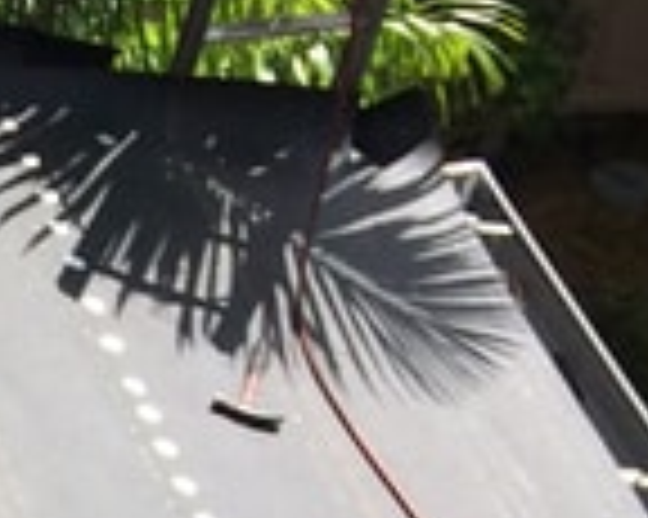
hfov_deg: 8.7
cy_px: 1257
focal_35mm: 204
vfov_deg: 7.1
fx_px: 3910
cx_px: -882
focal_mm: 4.12
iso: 32
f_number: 2.2
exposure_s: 1/1282
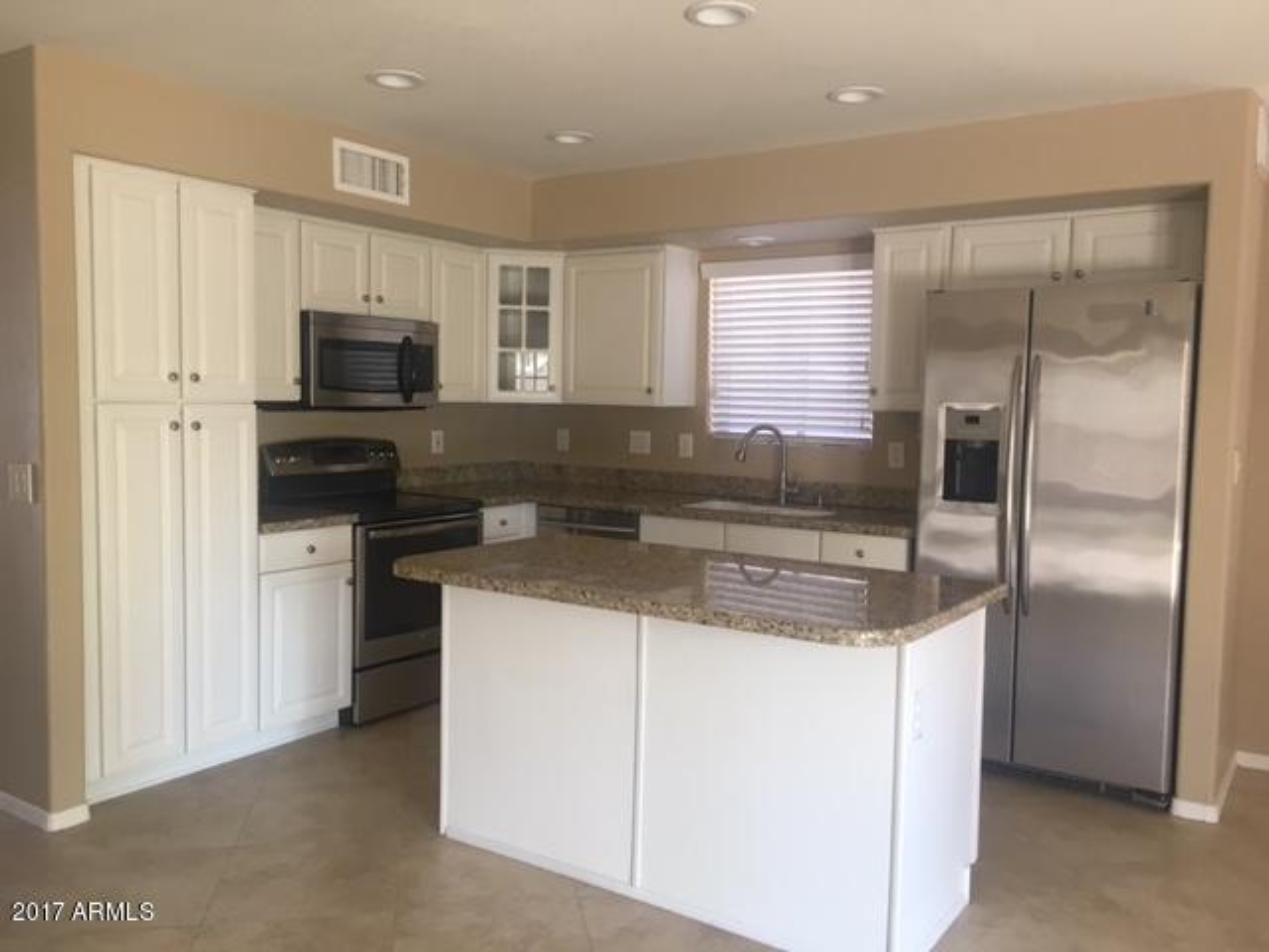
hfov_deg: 61.7
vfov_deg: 48.2
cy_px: 476
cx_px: 634
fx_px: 1063
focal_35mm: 29
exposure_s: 1/30
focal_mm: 4.15
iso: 64
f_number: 2.2
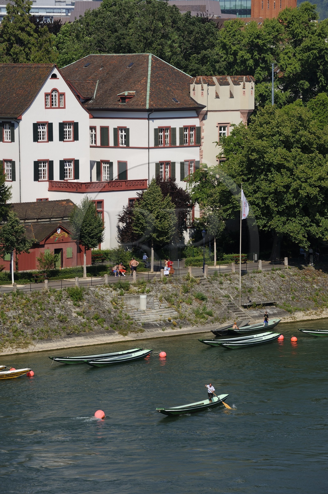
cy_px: 247
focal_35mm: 200
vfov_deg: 10.3
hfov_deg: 6.9
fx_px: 2737
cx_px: 164
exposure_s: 1/320
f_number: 9
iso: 200
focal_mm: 200
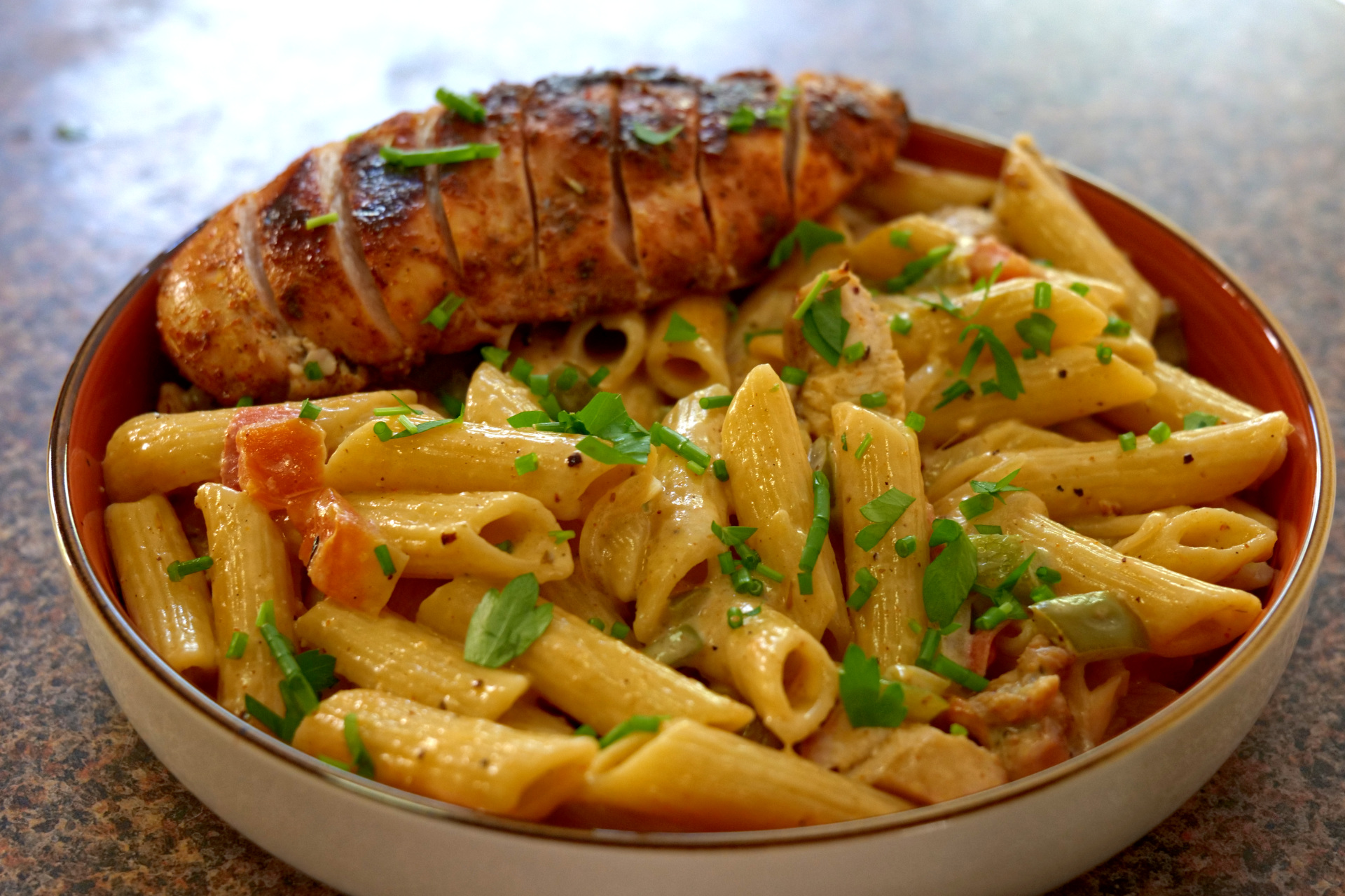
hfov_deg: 33.4
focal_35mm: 60
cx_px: 672
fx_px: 2241
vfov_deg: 22.6
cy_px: 448
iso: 4000
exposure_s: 1/100
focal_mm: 60
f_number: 7.1
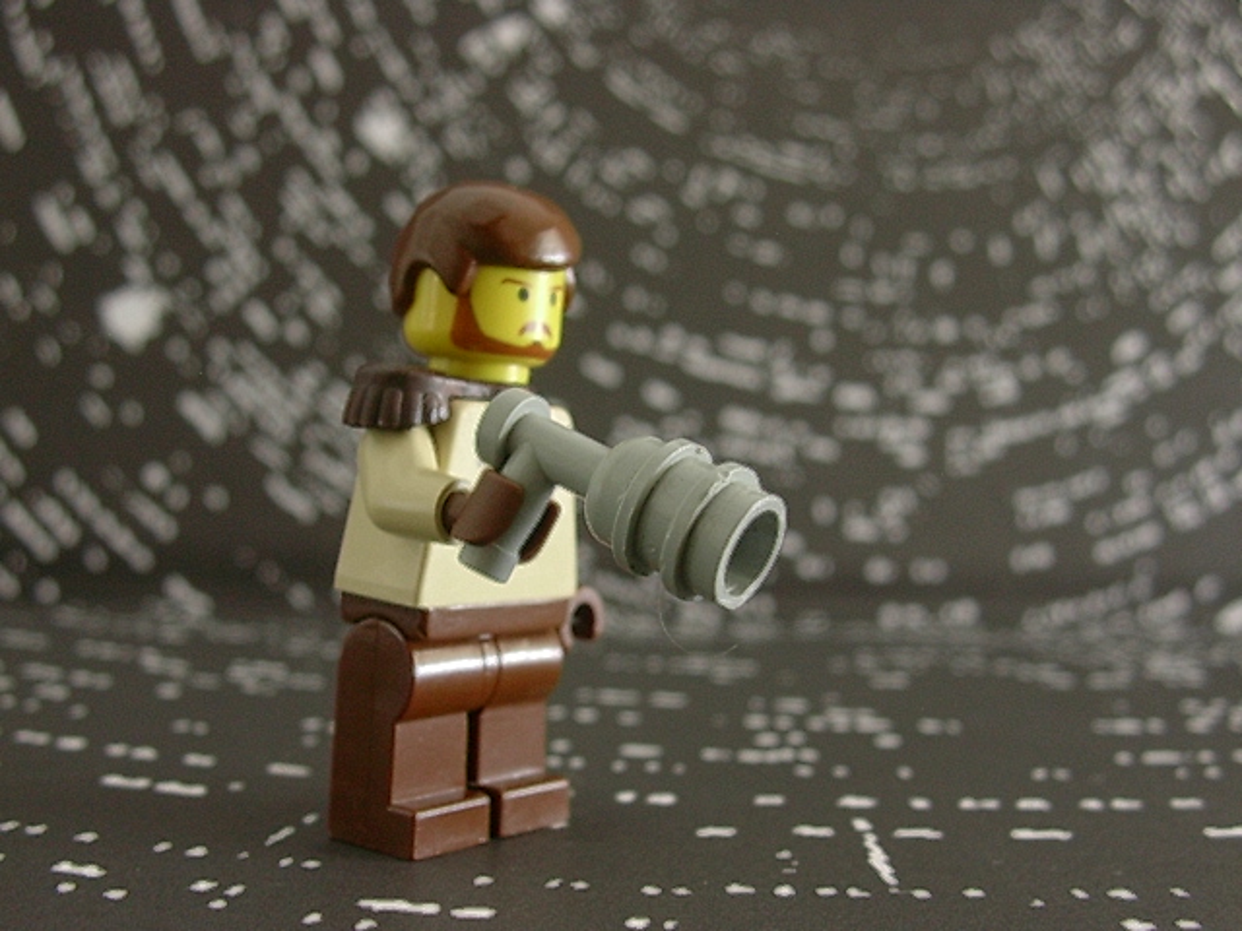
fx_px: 1615
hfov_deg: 42.1
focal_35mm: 45
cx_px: 621
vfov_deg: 32.2
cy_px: 466
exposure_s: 1/5.1
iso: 70
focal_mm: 6.7
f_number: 2.9
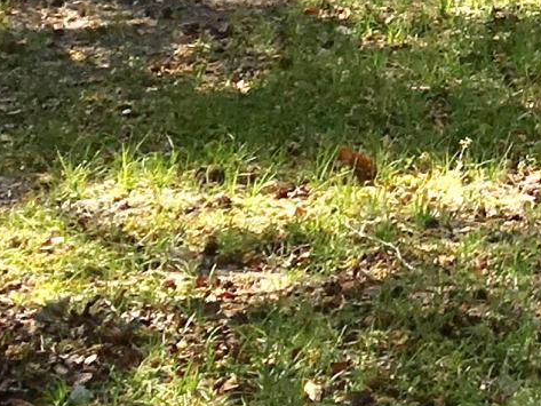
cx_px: 1244
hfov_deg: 9.7
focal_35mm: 184
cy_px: -528
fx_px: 2876
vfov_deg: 7.6
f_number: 2.2
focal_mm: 4.15
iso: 25
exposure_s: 1/761
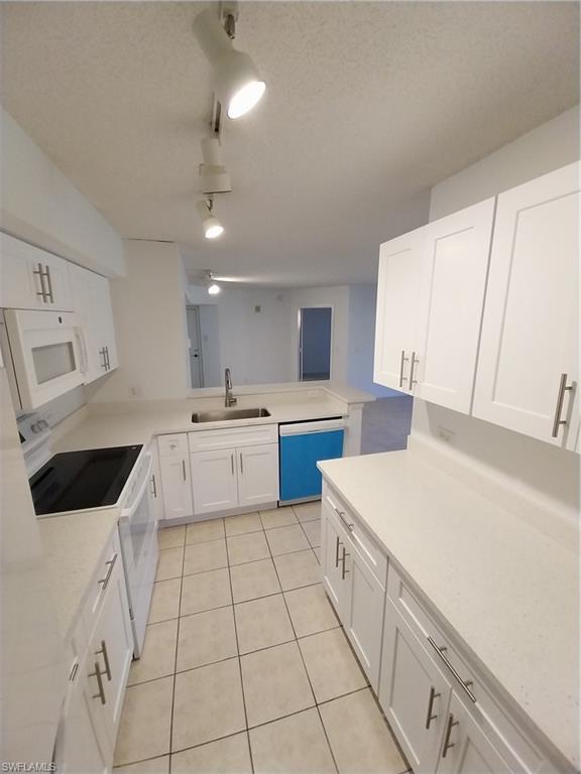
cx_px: 290
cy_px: 387
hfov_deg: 89.9
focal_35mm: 13
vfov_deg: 106.2
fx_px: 291
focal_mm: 1.13
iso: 200
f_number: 2.2
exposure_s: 1/60.2
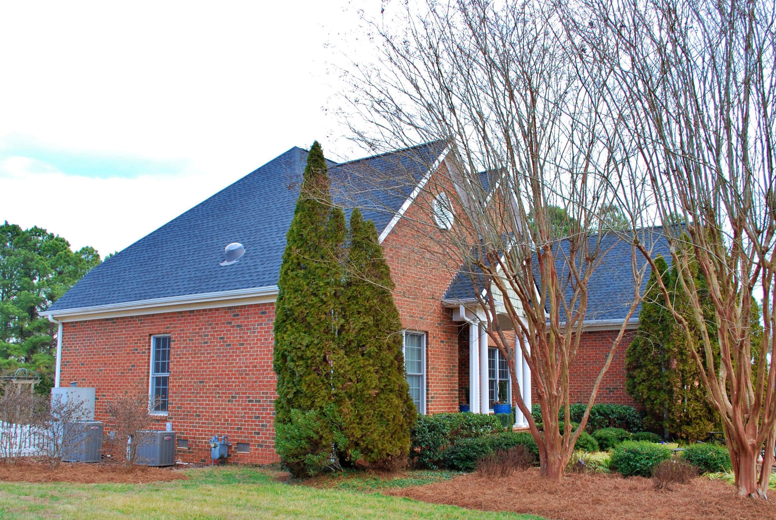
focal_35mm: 32
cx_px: 415
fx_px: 691
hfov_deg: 58.6
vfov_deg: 41.1
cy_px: 292
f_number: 5.6
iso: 140
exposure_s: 1/125
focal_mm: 18
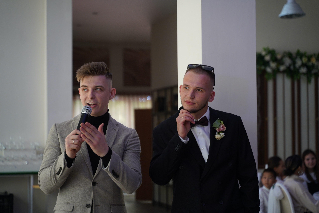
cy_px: 106
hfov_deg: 27.0
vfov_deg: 18.2
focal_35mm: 75
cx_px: 160
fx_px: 665
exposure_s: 1/160
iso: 800
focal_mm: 75
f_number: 2.8
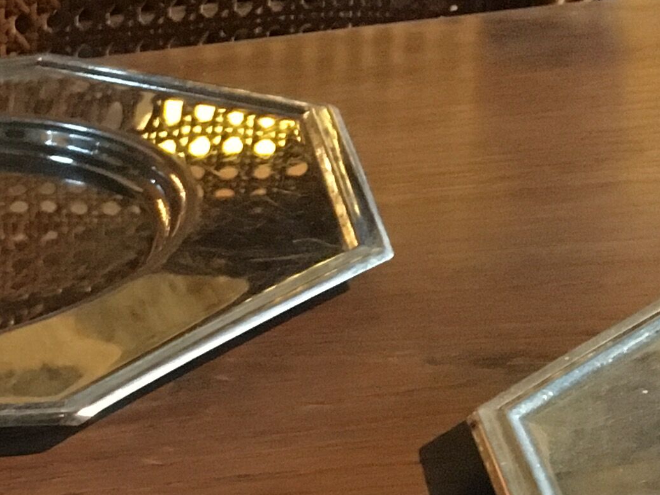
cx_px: -582
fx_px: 2154
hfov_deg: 14.8
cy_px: 962
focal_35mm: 113
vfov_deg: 11.8
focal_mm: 4.15
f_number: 2.2
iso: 250
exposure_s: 1/17
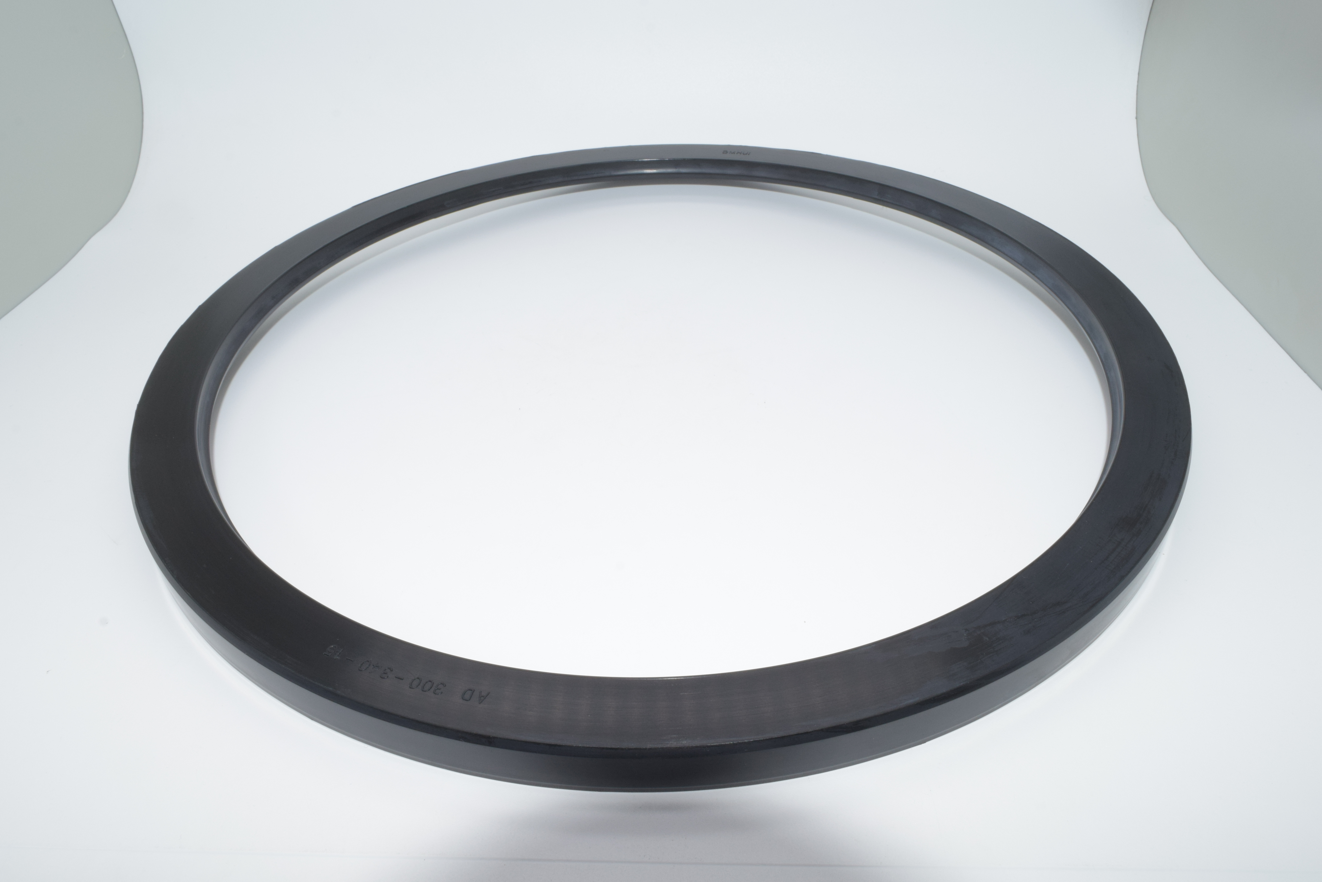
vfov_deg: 47.9
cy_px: 441
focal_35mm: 27
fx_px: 991
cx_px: 661
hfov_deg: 67.4
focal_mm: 18
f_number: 22
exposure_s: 1/60
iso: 560
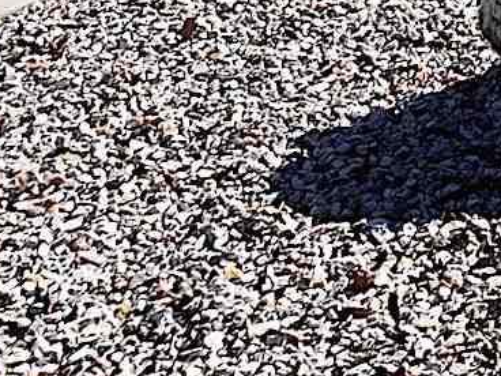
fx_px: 2359
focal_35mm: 163
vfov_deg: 7.9
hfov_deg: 10.0
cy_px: -735
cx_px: 1357
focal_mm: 12.29
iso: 140
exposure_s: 1/2500
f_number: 2.8
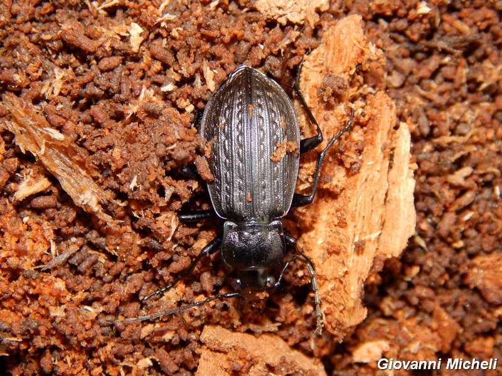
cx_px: 251
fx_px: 1914
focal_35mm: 132
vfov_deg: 11.2
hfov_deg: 14.9
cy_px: 188
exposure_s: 1/30
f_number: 9.6
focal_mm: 23.4
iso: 140
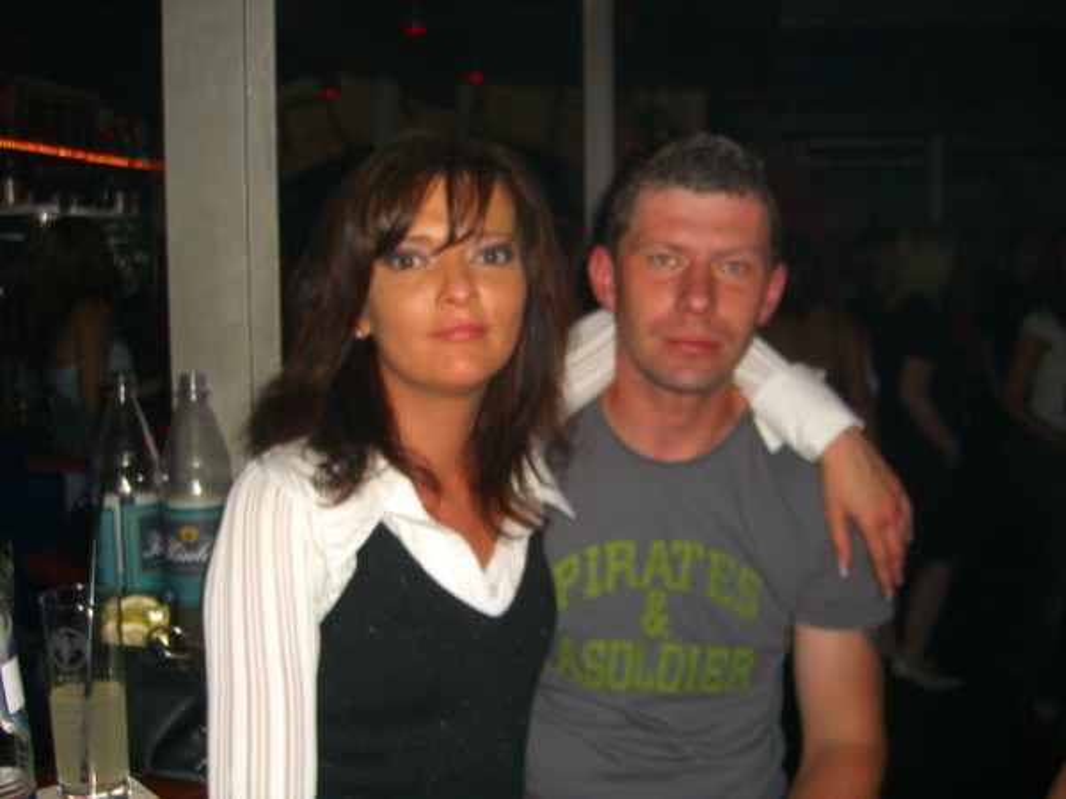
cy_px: 400
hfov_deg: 49.0
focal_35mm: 38
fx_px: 1170
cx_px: 533
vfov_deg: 37.7
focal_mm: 7.9
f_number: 2.8
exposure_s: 1/60
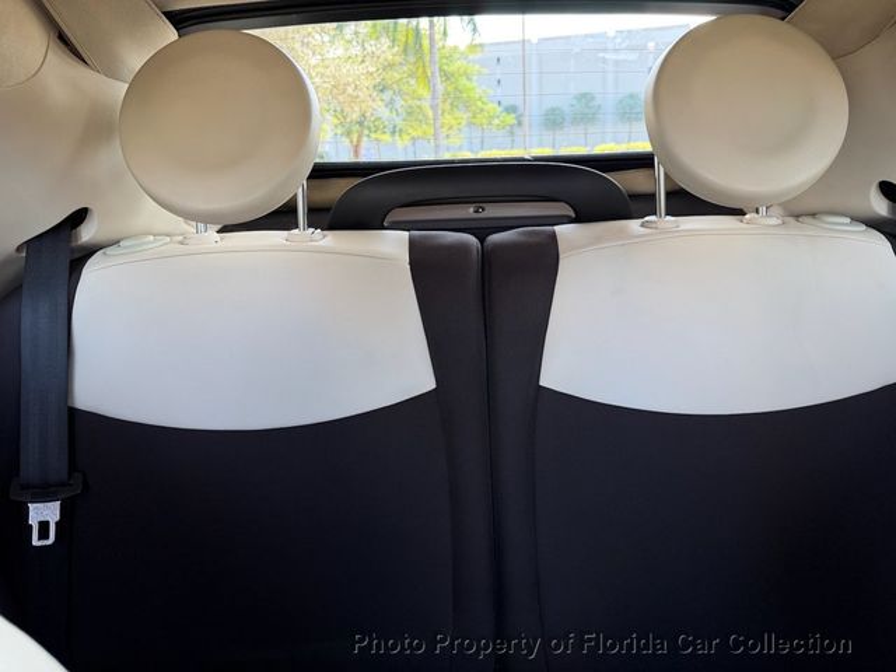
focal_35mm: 24
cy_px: 336
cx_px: 448
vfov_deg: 56.8
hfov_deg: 71.6
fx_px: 621
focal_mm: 6.76
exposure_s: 1/121
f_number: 1.78
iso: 125
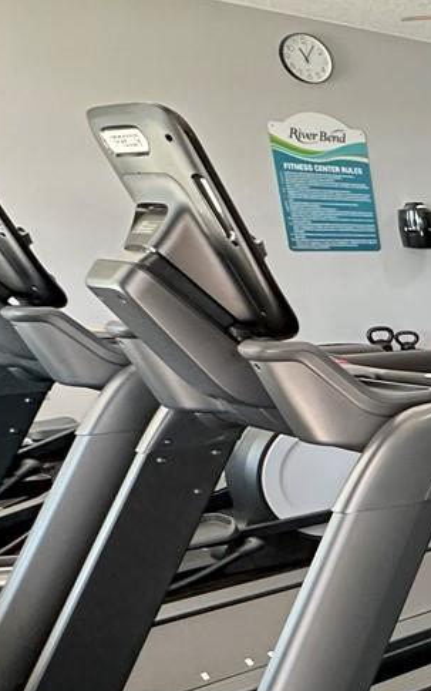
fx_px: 921
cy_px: 511
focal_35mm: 49
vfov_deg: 40.0
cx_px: 962
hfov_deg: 16.3
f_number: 2.2
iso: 250
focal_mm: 2.22
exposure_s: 1/99
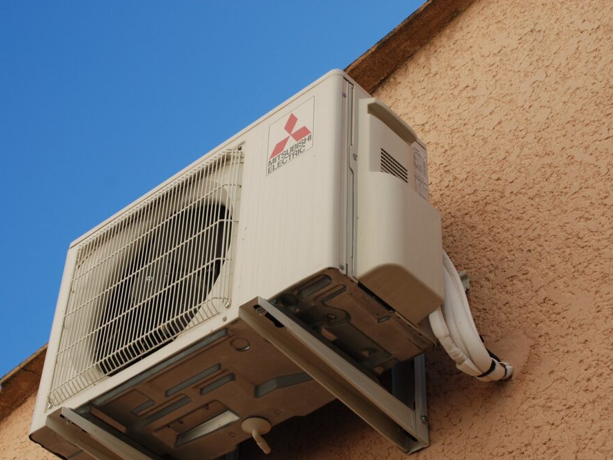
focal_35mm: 76
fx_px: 1346
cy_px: 256
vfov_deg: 19.4
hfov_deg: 25.6
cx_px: 263
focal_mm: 40
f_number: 7.1
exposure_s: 1/200
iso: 100
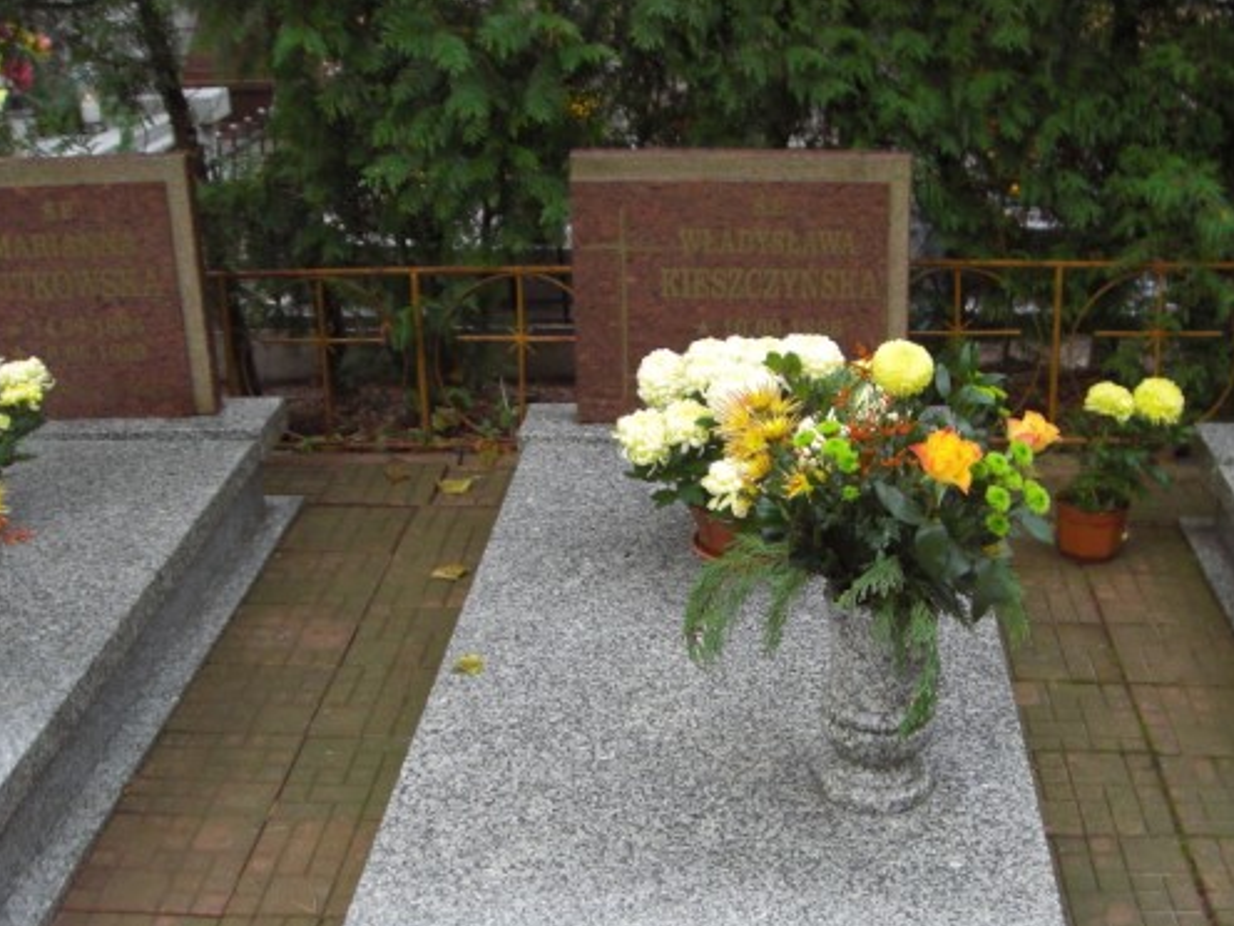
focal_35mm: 49
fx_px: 1747
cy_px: 585
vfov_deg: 29.5
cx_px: 741
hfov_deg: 38.7
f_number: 2.7
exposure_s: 1/100
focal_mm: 6.2
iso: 200
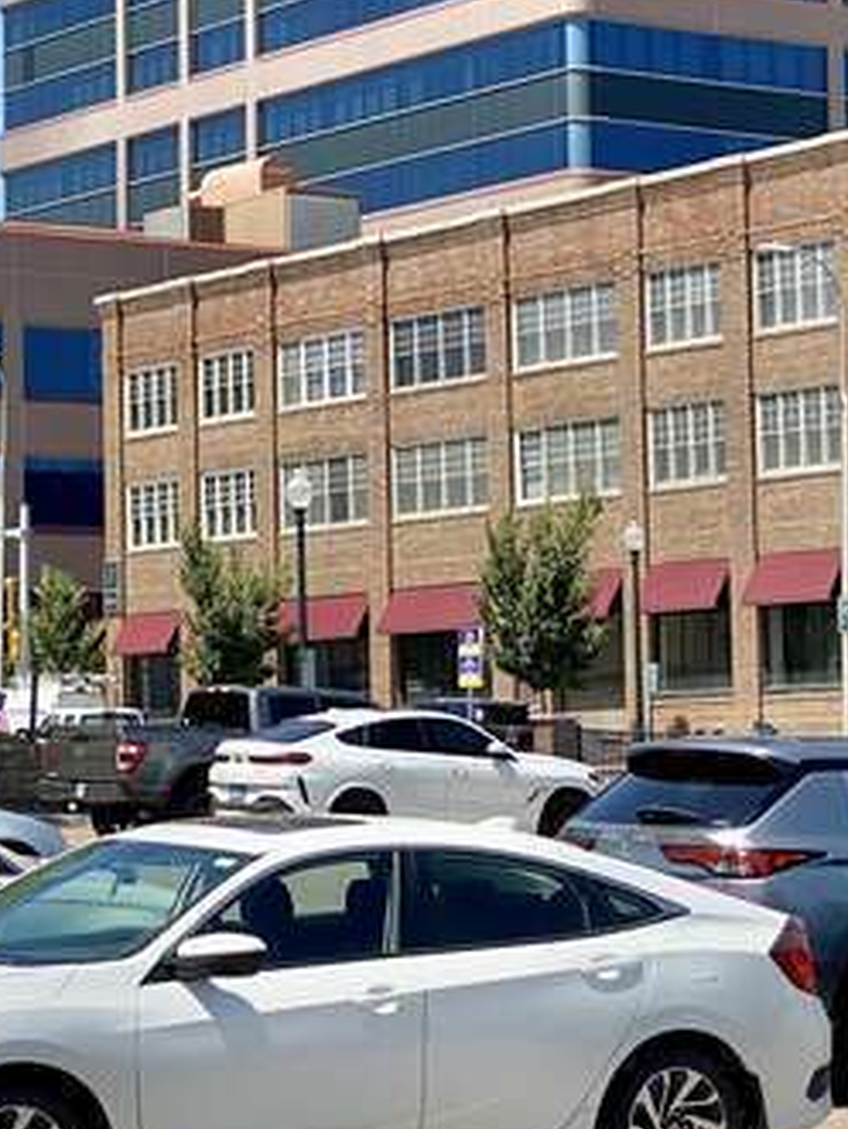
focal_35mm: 126
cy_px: 304
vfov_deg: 15.6
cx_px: 540
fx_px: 4110
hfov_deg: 11.8
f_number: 2
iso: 20
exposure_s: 1/1497
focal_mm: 6
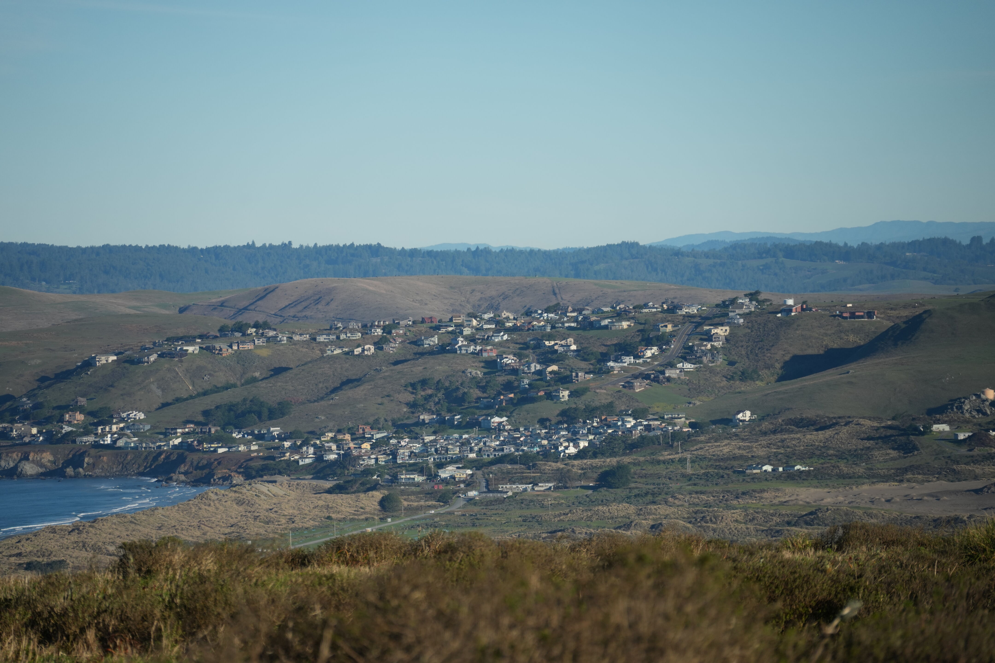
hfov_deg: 10.1
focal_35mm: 203
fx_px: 5610
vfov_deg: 6.8
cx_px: 498
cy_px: 332
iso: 500
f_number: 7.1
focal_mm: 203
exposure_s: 1/2000
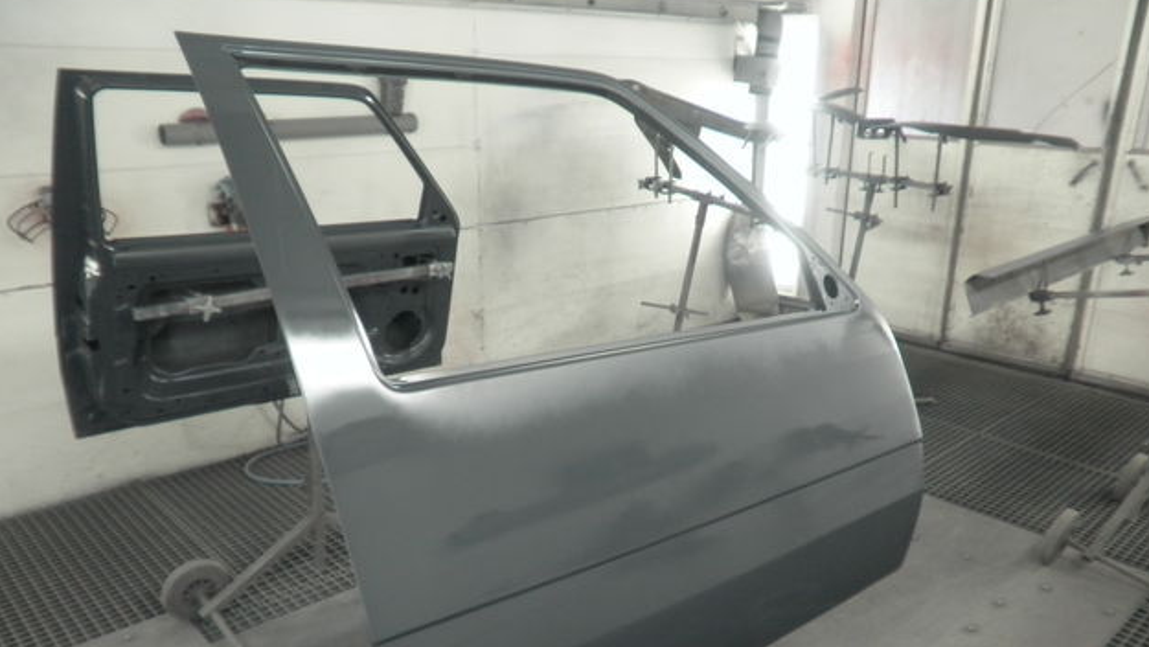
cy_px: 414
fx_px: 884
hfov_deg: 66.0
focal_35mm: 29
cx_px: 586
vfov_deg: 39.9
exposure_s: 1/30
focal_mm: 4.65
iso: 160
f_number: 2.6
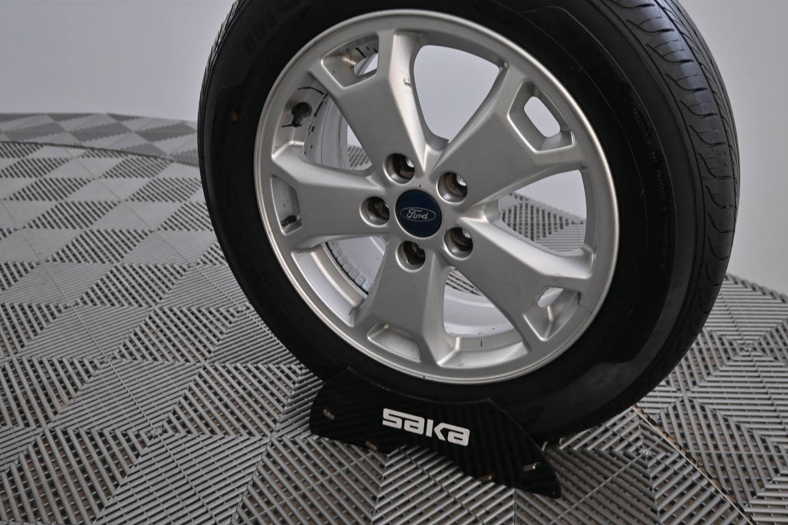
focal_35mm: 32
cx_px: 443
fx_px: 700
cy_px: 213
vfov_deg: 41.0
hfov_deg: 58.5
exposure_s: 1/25
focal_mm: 16
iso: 250
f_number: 3.5
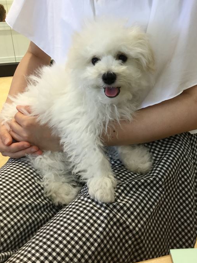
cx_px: 107
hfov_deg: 38.7
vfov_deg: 50.0
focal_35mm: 37
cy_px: 113
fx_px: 281
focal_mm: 3.3
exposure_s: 1/40
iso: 25
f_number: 2.4
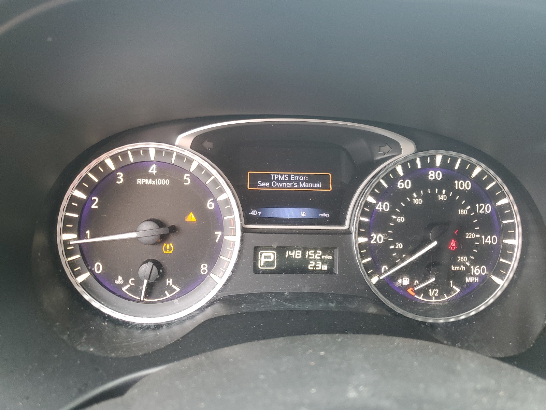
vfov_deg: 53.1
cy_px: 205
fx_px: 410
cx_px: 273
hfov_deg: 67.3
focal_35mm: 26
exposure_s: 1/60.2
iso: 90
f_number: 1.5
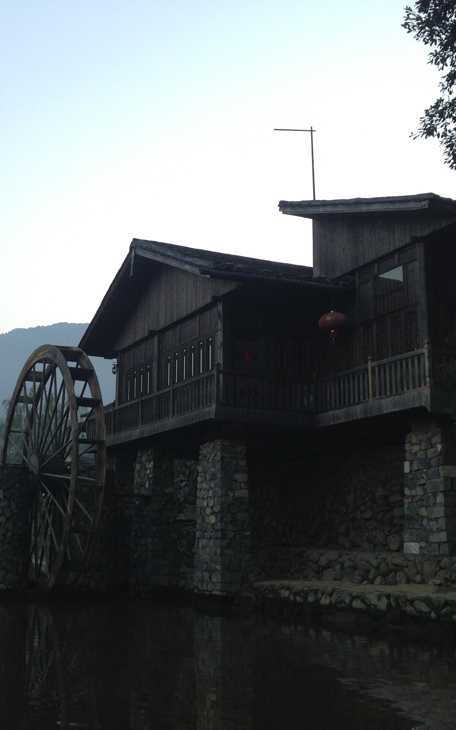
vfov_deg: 42.6
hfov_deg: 27.1
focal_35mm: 47
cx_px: 119
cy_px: 364
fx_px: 935
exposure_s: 1/120
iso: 80
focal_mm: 4.13
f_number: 2.4
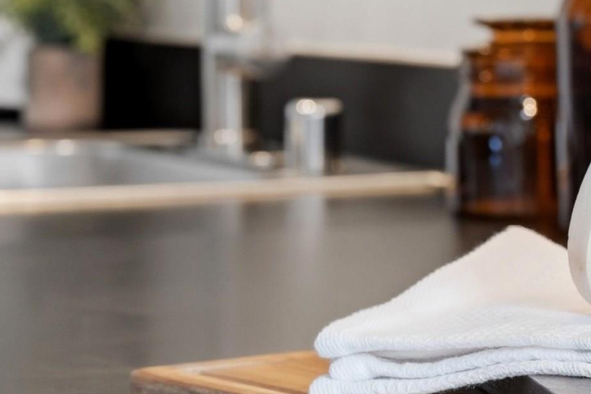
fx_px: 2709
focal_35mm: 165
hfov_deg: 12.2
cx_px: 652
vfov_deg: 8.3
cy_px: 48
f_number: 5.6
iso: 250
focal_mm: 50
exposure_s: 1/160
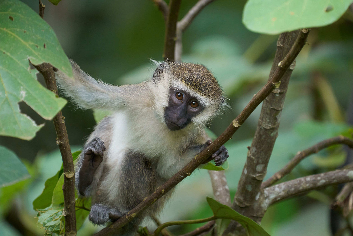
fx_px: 8824
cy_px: 118
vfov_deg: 1.5
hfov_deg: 2.3
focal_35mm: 900
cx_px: 176
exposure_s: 1/800
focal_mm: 600
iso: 2000
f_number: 6.3
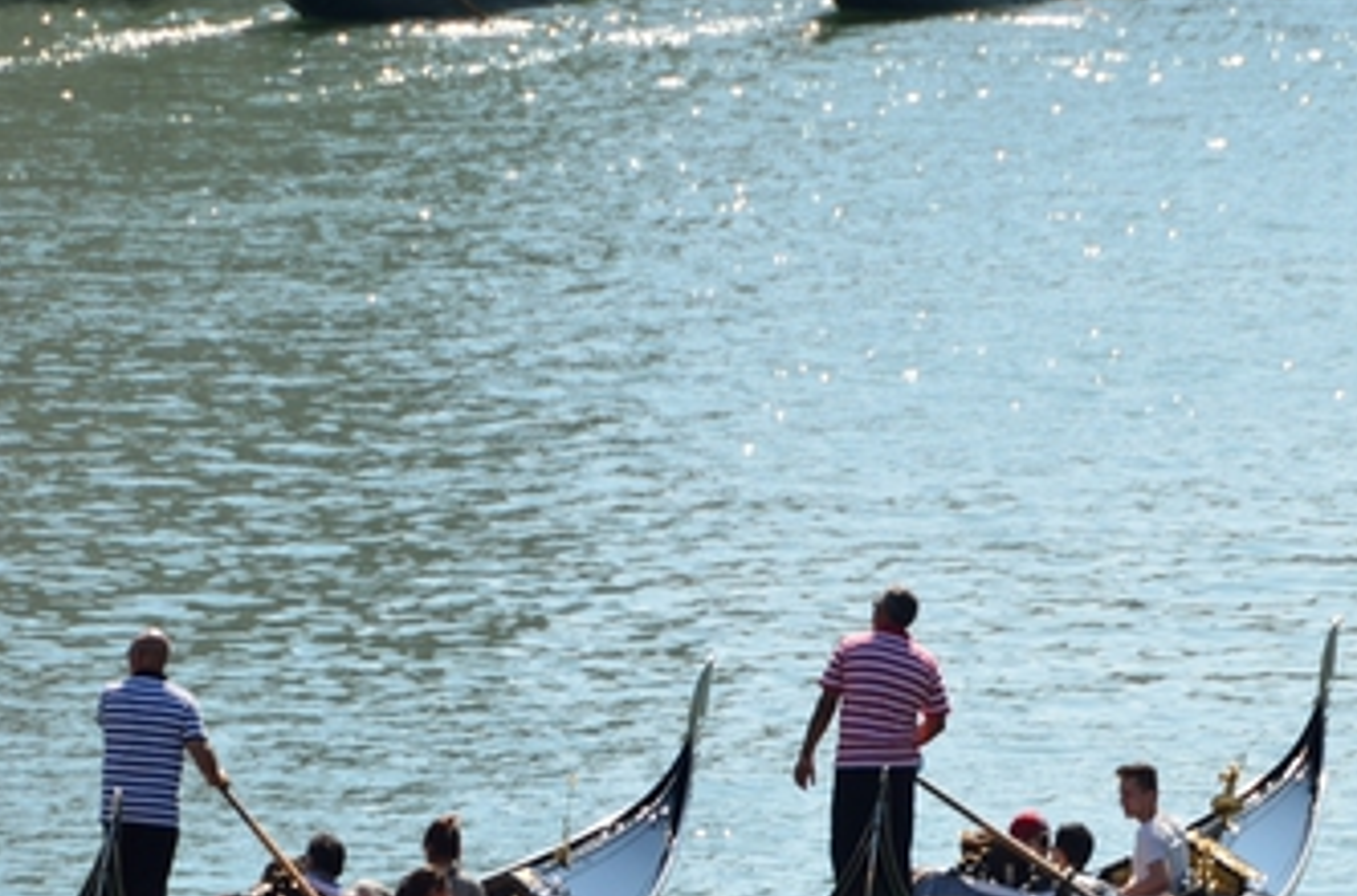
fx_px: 23718
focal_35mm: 631
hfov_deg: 3.3
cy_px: 918
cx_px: 905
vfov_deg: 2.2
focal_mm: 200
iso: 125
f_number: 5.6
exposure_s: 1/500
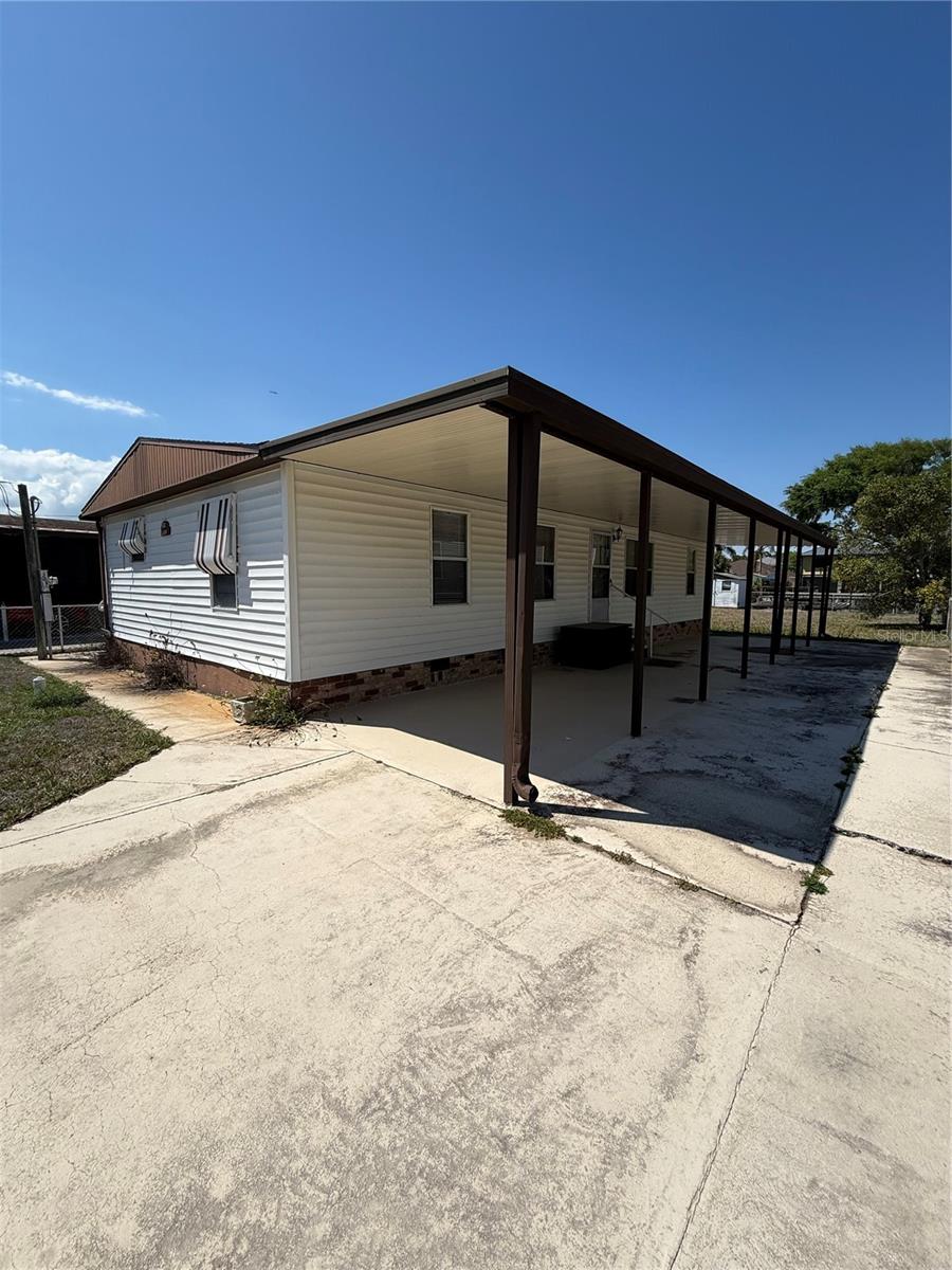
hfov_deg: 85.7
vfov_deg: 102.1
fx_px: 513
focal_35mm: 14
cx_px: 476
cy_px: 635
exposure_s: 1/3460
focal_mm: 2.22
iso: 50
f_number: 2.2
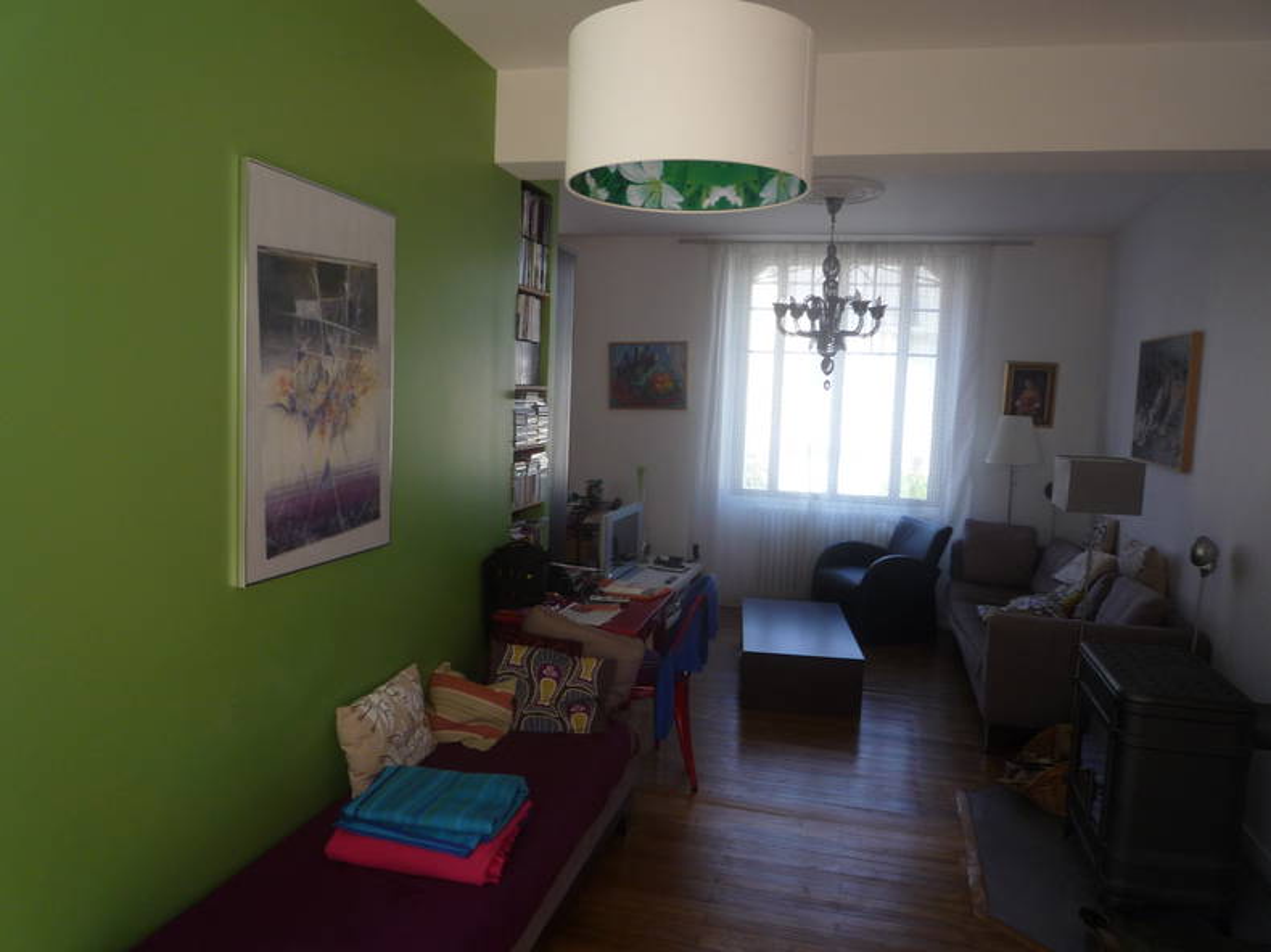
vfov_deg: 54.9
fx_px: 918
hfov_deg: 69.4
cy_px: 476
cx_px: 636
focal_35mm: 25
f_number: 2.8
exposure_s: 1/60
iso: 100
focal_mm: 4.4
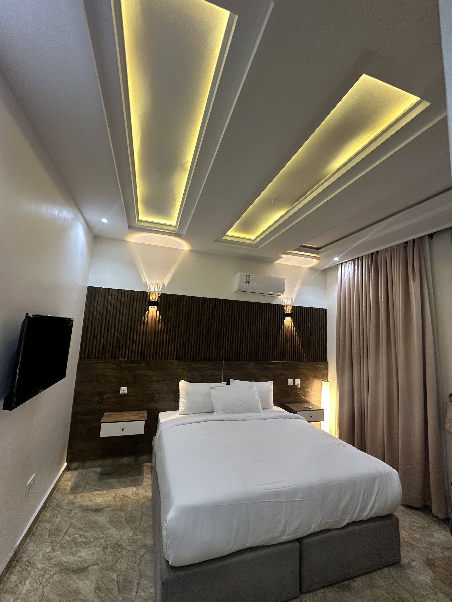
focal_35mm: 14
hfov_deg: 85.7
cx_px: 226
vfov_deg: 102.1
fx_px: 244
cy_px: 301
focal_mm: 2.22
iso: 200
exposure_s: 1/50
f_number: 2.2
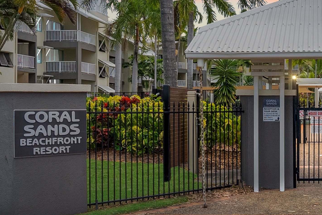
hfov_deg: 37.6
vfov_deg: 28.4
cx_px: 319
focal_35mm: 47
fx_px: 421
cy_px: 63
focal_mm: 16
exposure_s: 1/1000
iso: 640
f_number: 8
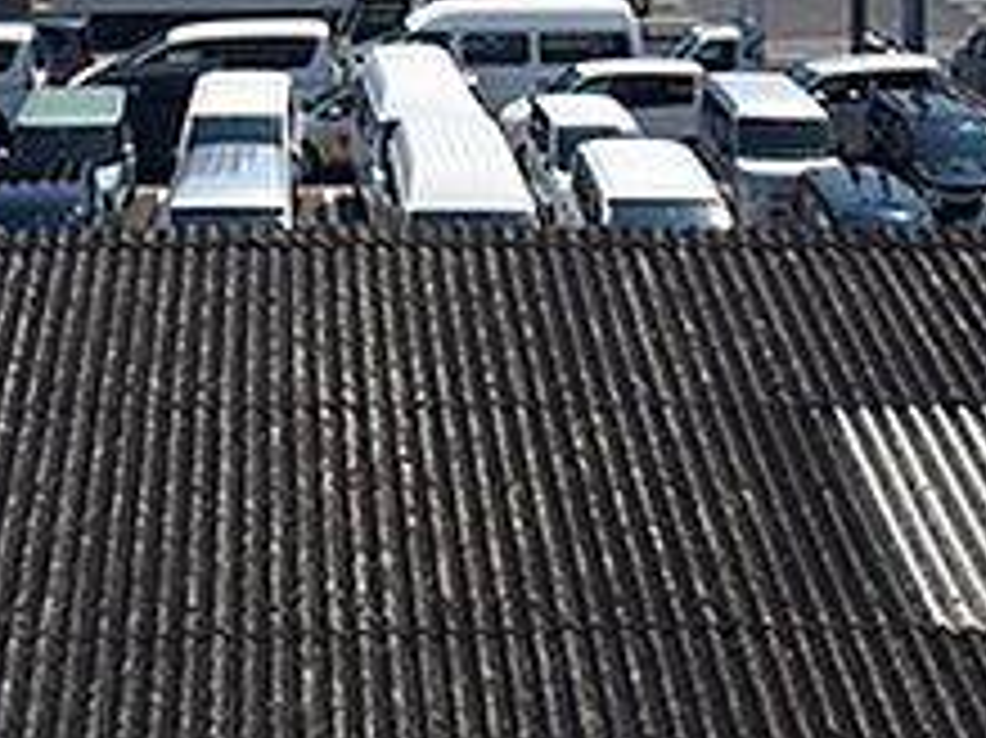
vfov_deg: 17.3
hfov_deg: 24.5
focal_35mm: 79
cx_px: 293
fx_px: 2249
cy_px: -261
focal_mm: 3.6
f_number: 1.9
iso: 40
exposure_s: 1/2123
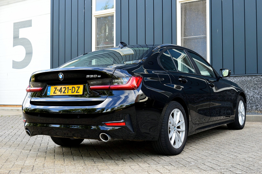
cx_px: 131
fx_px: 349
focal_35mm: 48
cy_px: 87
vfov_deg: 28.1
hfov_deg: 41.1
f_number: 9
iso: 400
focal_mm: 32
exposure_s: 1/100
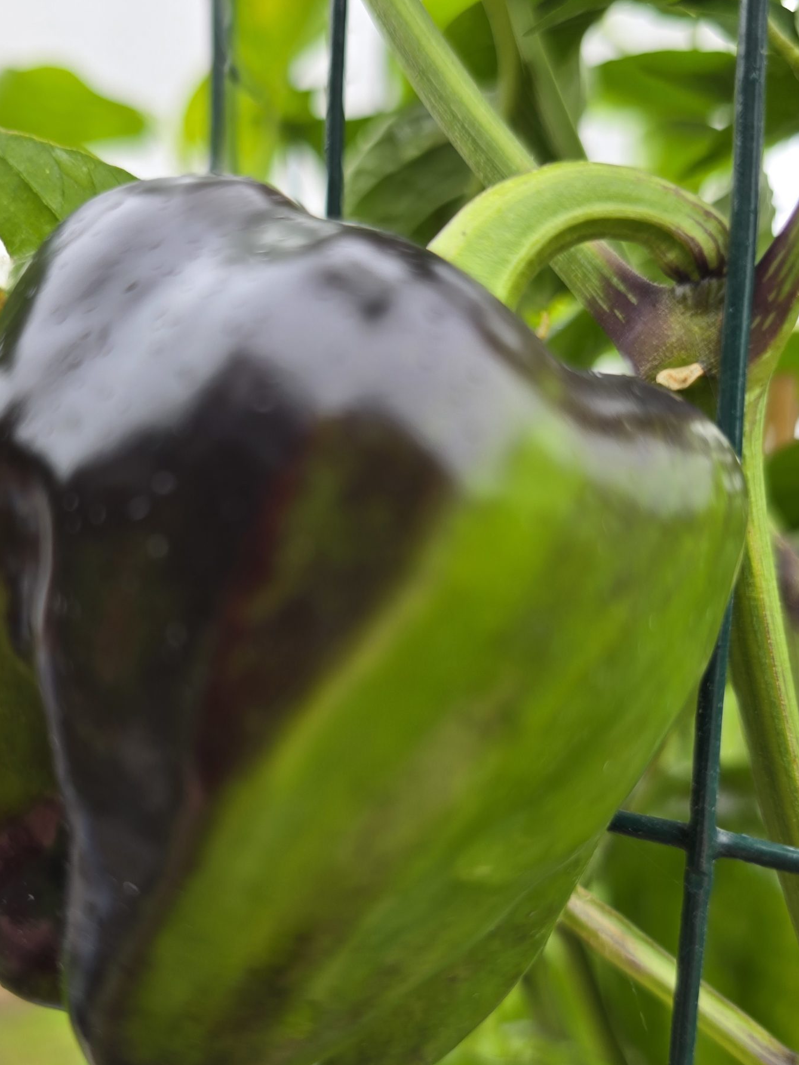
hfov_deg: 42.9
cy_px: 609
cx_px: 352
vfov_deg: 55.1
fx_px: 1016
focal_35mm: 33
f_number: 1.7
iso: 25
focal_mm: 6.3
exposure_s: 1/180
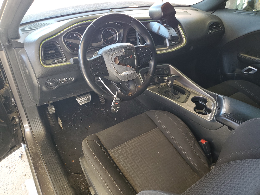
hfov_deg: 67.3
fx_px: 195
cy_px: 98
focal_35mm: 26
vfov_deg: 53.1
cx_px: 130
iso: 82
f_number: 1.5
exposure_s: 1/60.2
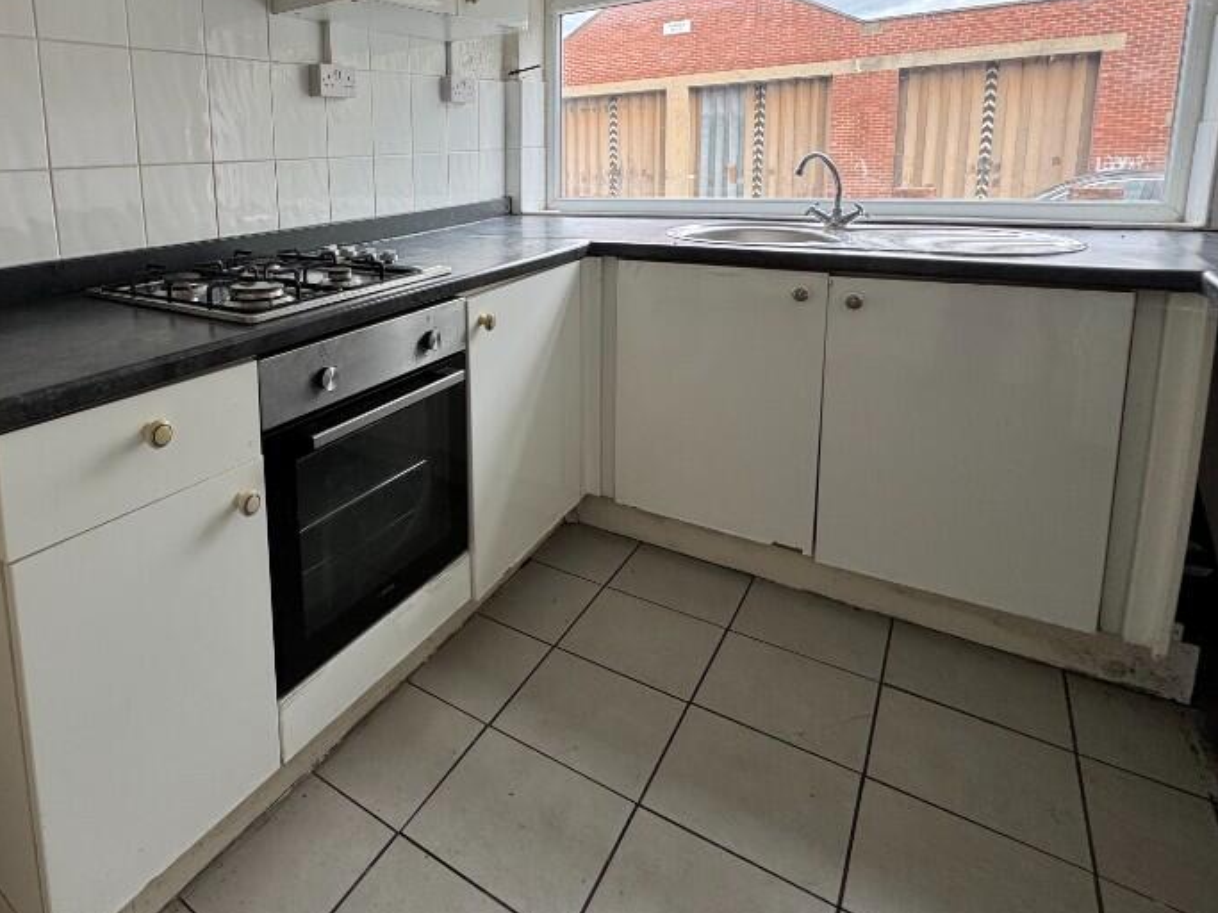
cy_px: 269
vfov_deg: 61.1
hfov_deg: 75.4
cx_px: 366
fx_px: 739
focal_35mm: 21
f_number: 2.2
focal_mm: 2.22
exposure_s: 1/99
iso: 40
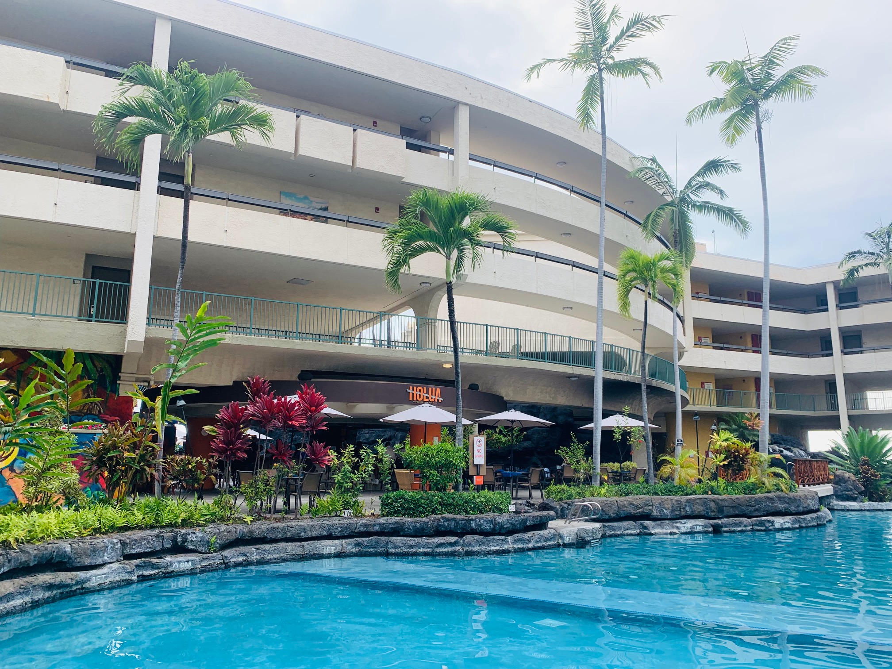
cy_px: 334
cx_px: 446
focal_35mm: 26
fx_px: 670
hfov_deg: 67.3
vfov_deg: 53.1
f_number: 1.8
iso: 25
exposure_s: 1/534
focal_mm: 4.25
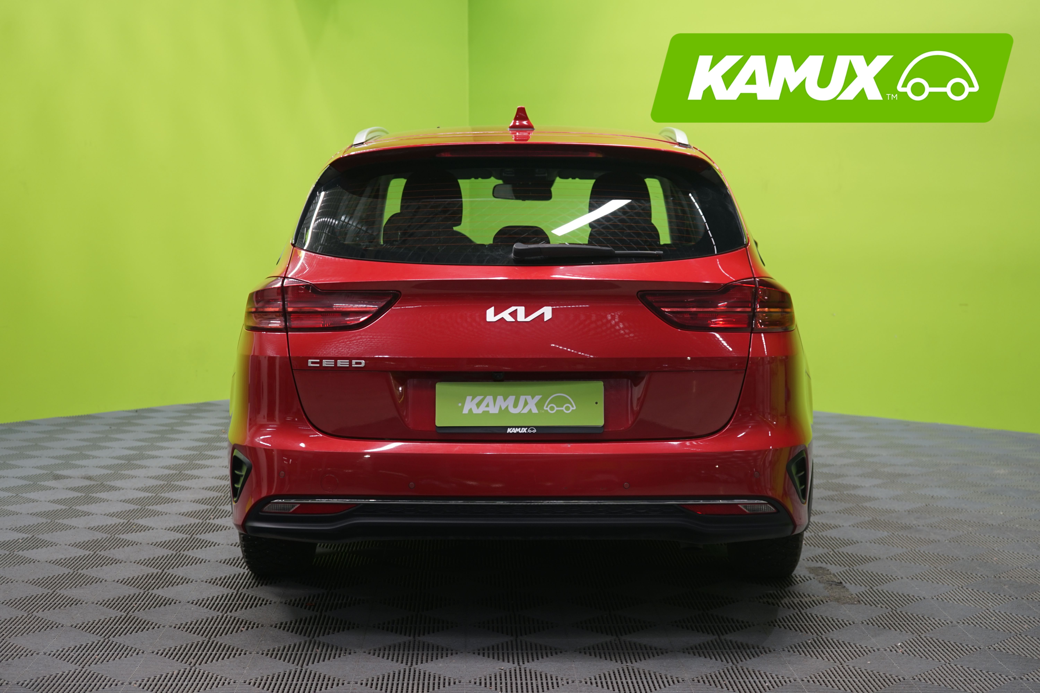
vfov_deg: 24.6
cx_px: 520
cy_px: 346
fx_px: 1589
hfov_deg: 36.2
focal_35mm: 55
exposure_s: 1/5
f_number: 5.6
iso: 250
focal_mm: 55
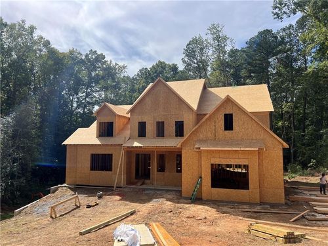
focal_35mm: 26
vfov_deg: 53.1
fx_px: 246
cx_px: 164
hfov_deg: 67.3
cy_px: 123
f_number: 1.5
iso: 50
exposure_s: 1/3831
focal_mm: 5.7
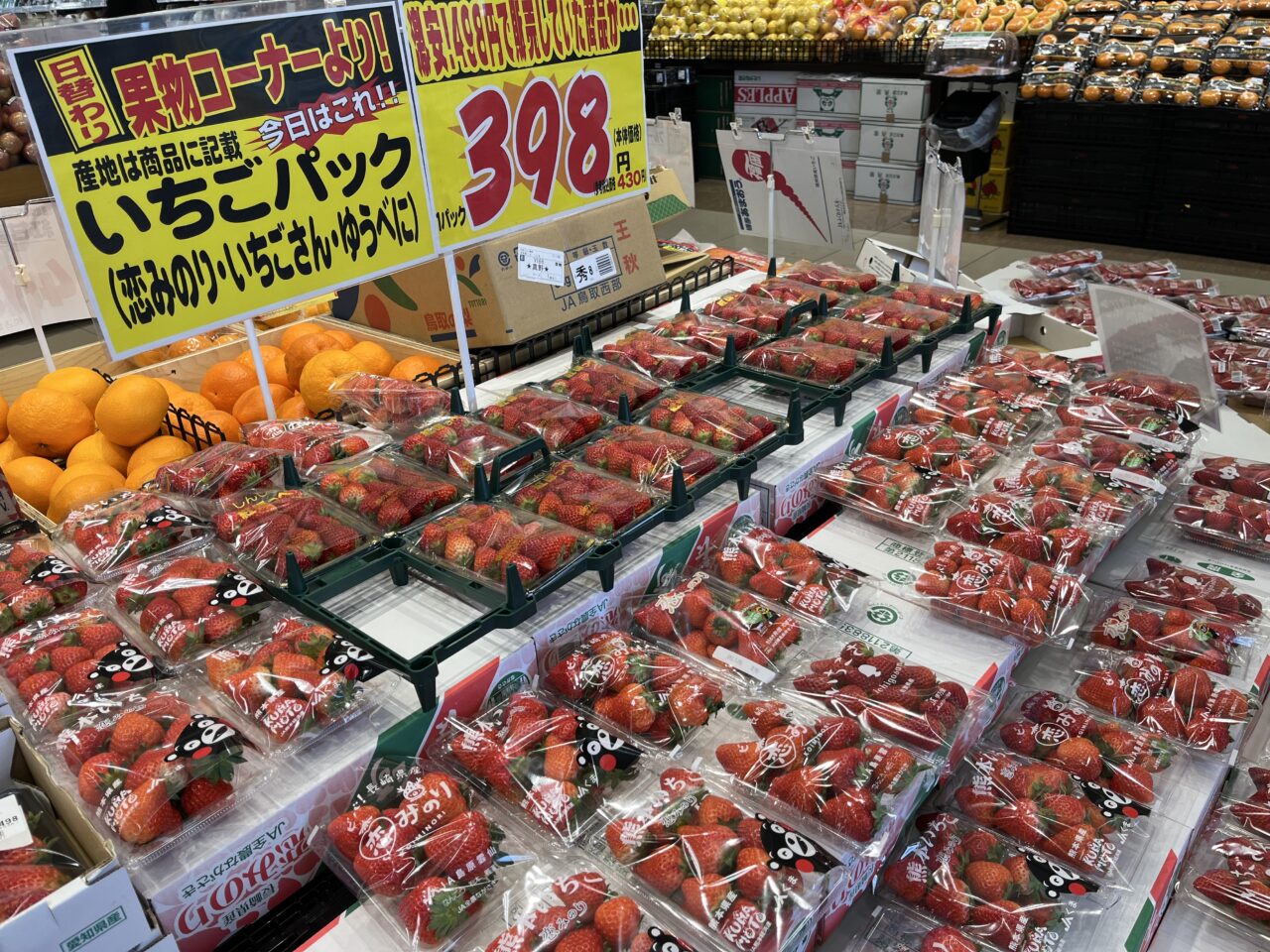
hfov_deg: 67.3
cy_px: 476
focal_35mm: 26
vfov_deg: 53.1
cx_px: 635
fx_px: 954
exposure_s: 1/228
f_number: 1.6
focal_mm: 5.1
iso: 40
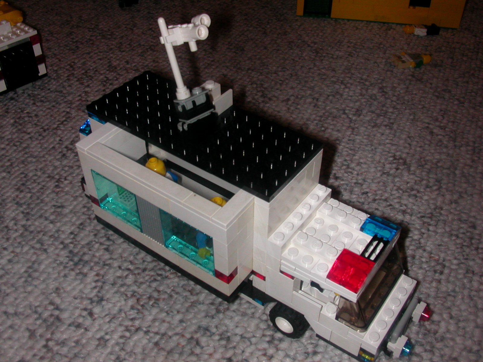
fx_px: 516
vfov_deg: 38.7
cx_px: 242
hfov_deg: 50.1
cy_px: 181
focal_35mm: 37
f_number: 4.5
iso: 100
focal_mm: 5.6
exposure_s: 1/59.9
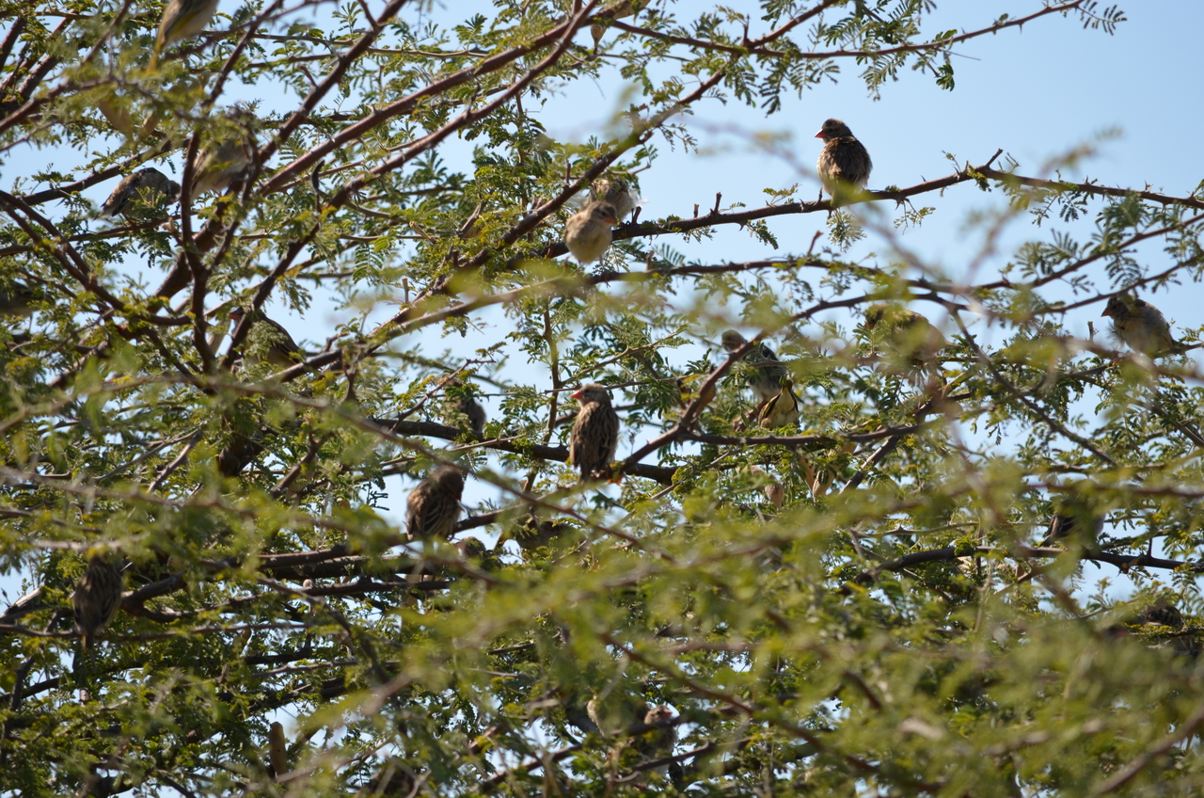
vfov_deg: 3.0
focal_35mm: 450
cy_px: 399
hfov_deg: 4.6
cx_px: 602
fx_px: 15020
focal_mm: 300
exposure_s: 1/800
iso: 200
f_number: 7.1
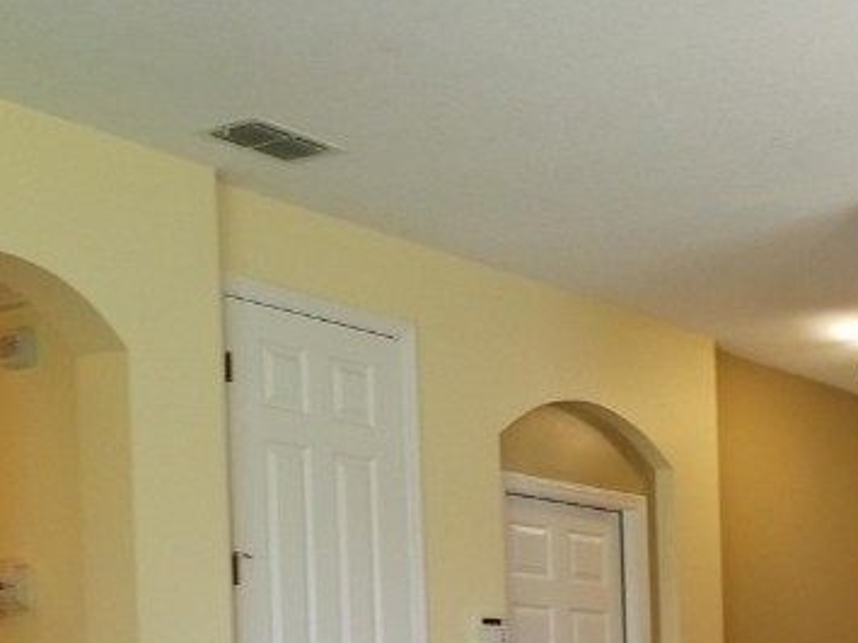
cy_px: 771
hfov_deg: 24.1
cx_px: 967
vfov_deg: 18.6
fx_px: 1858
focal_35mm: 75
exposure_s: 1/60
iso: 100
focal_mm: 4.3
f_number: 1.7
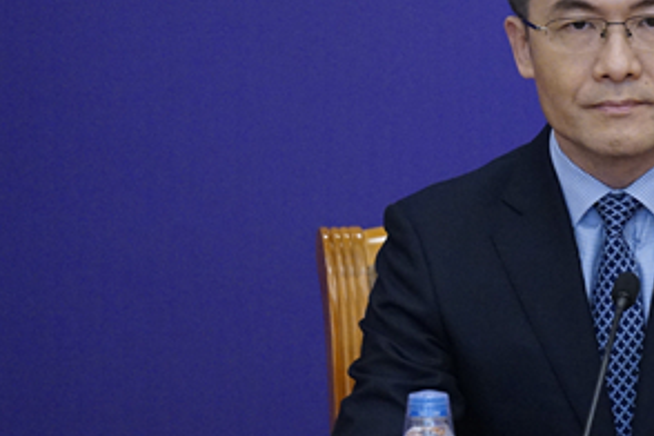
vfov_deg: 1.2
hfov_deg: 1.9
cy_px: 172
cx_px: 641
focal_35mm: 1103
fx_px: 20036
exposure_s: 1/200
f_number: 6.3
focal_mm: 541
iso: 6400
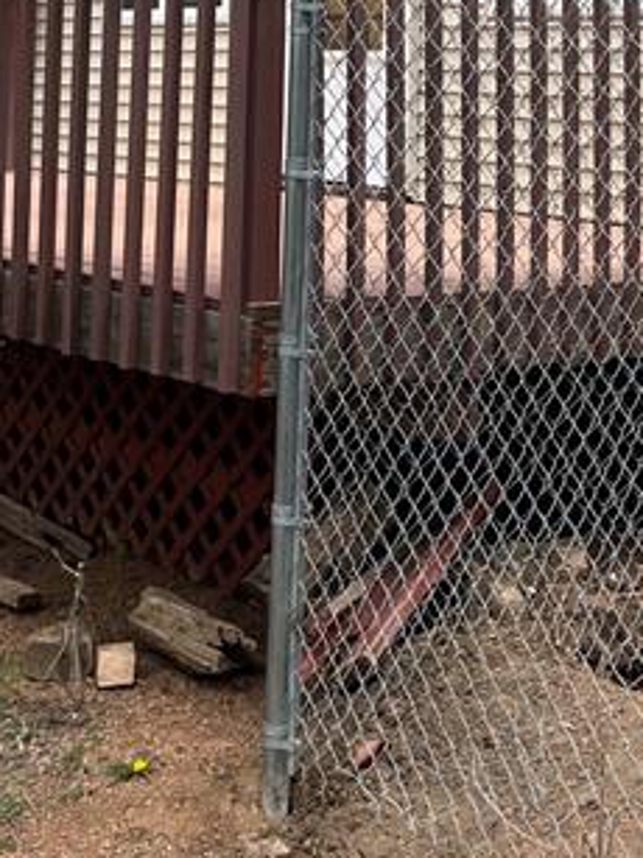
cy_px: -154
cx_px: 306
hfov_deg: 22.6
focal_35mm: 65
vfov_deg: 26.7
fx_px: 1611
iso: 50
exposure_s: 1/3521
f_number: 1.6
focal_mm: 5.1
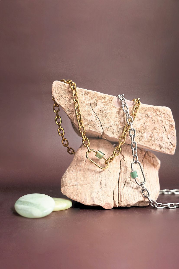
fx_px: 301
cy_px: 134
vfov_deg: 48.0
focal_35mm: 40
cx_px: 90
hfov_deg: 33.1
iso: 800
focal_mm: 40.4
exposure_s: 1/160
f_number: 5
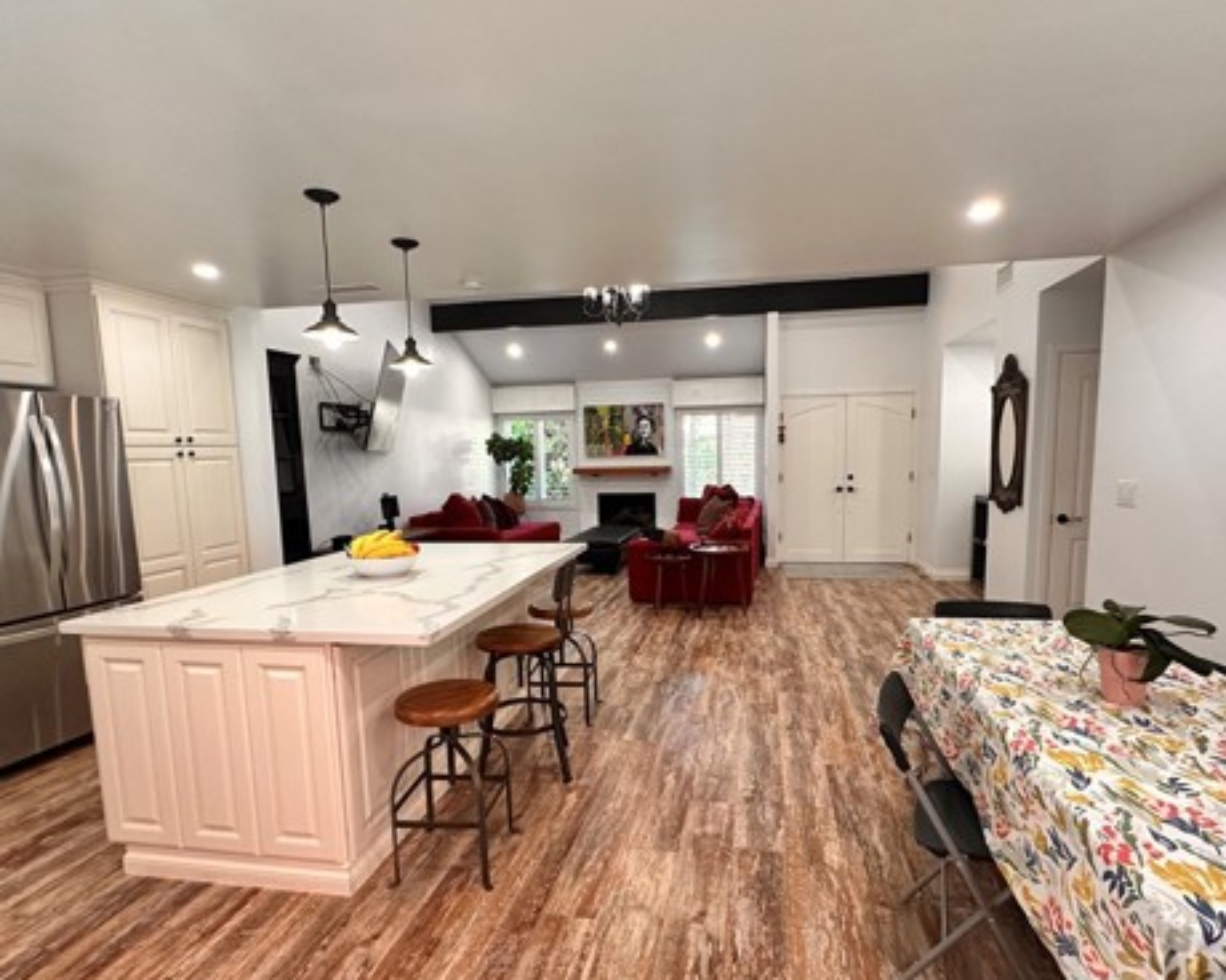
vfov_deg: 70.7
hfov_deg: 83.2
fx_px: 689
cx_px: 640
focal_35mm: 19
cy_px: 535
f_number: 2.2
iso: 250
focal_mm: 2.22
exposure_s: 1/120
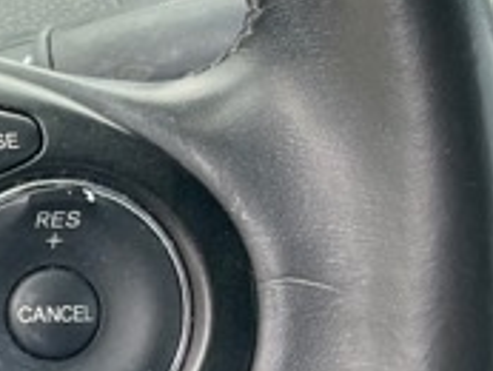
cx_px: -755
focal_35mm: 154
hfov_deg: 10.6
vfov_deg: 9.6
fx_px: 2195
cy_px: 305
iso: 32
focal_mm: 4.2
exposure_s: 1/121
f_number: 1.6
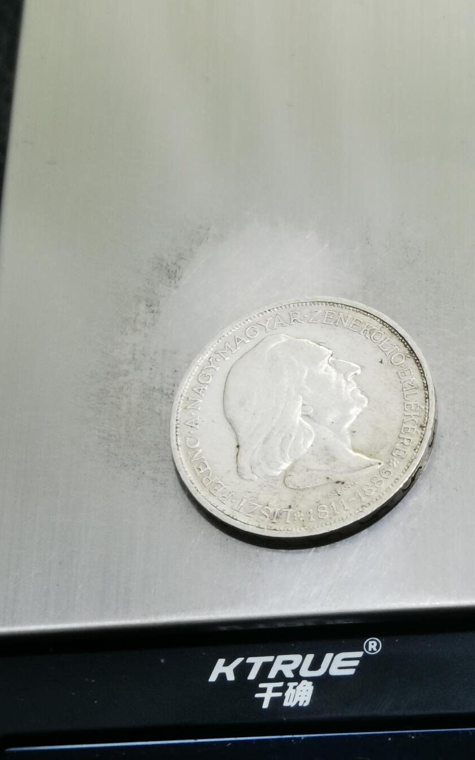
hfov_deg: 15.0
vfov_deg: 23.8
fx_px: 1802
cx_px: 332
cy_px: 441
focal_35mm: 87
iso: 100
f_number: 1.9
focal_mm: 6.67
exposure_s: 1/100
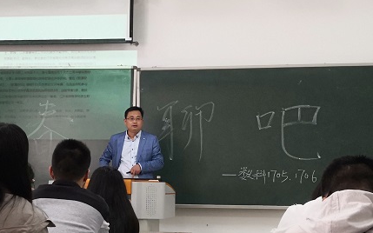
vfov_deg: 16.3
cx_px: 147
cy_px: 121
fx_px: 813
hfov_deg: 25.8
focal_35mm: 80
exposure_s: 1/50
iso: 160
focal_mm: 3.95
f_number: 1.6
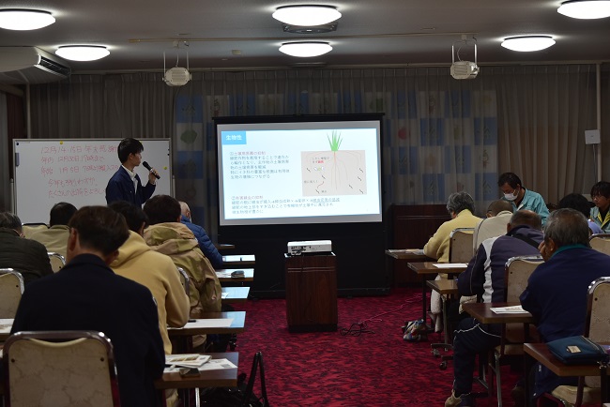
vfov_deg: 18.9
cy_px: 204
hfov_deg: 28.1
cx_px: 305
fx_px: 1220
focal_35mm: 72
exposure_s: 1/100
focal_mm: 48
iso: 400
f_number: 5.3
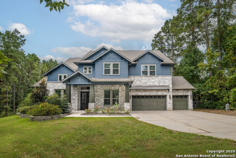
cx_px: 118
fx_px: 121
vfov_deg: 66.0
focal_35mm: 18
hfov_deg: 88.4
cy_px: 79
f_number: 5.6
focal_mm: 18.5
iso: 320
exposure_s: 1/100
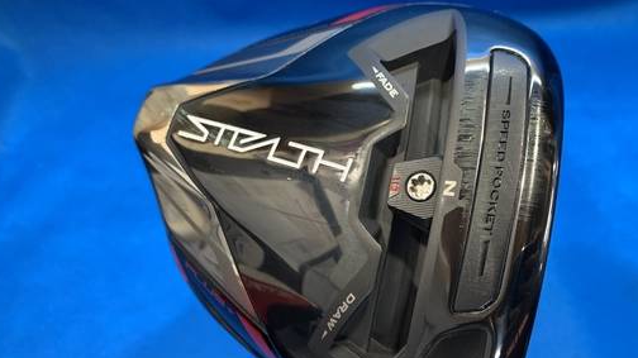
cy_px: 242
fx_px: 609
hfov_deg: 54.8
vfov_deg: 32.5
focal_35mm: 36
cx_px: 389
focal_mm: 4.25
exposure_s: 1/60
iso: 160
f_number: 1.8
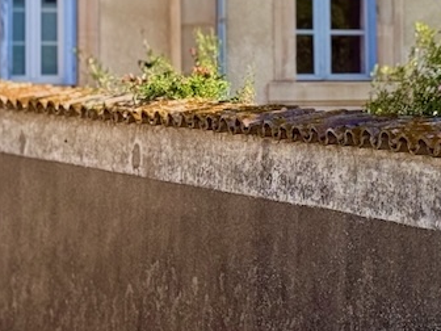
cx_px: 559
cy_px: -17
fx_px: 2331
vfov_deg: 8.1
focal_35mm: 183
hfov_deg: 10.6
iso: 100
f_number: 1.78
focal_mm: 6.76
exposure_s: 1/2762
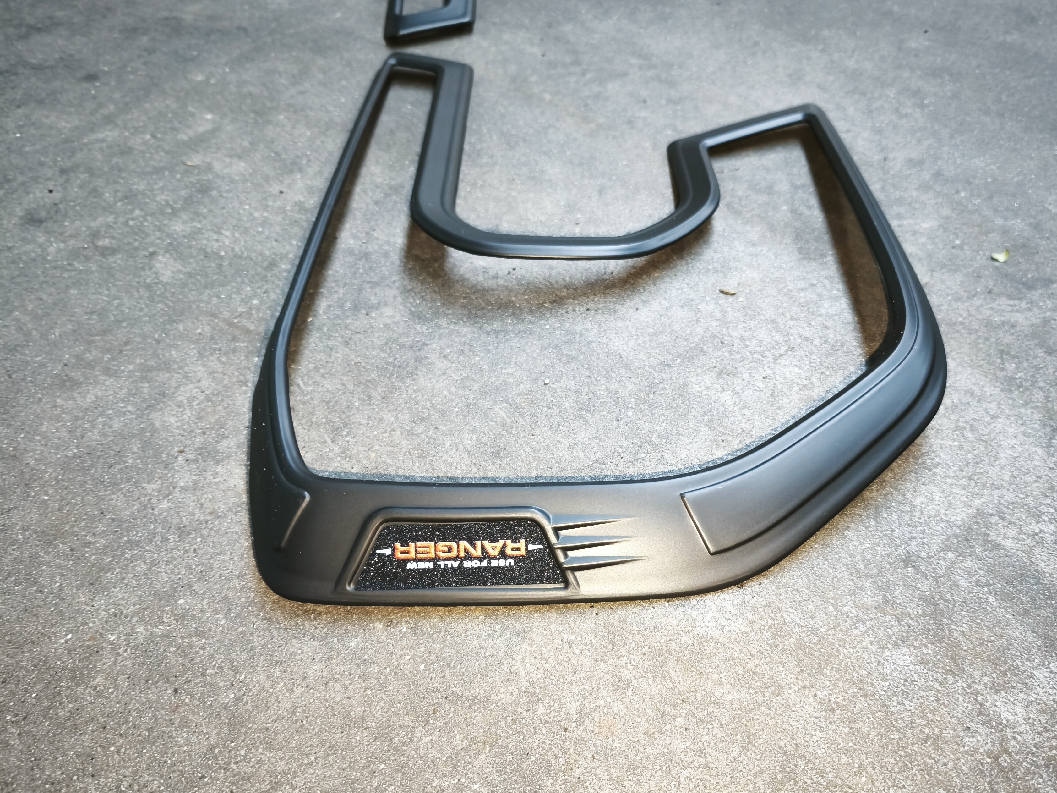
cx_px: 639
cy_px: 448
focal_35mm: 28
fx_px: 855
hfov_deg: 62.8
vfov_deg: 49.6
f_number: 1.7
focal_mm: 5.35
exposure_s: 1/33.3
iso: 1250
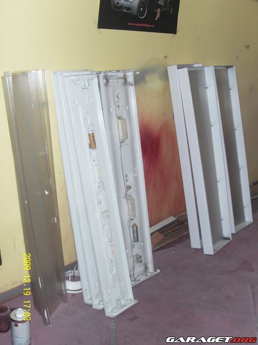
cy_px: 172
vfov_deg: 44.8
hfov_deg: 34.3
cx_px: 129
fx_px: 417
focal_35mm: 42
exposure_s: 1/40
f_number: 3
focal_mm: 7
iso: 80
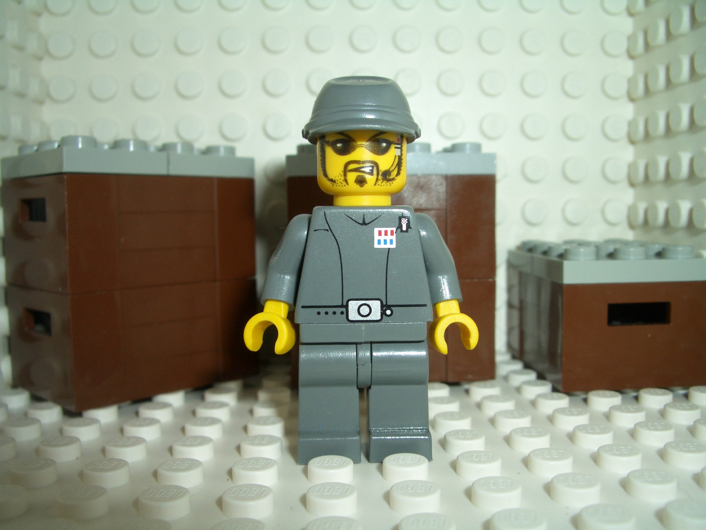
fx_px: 714
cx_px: 353
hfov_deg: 52.6
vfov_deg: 40.7
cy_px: 265
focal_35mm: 35
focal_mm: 5.8
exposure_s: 1/60
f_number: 4.3
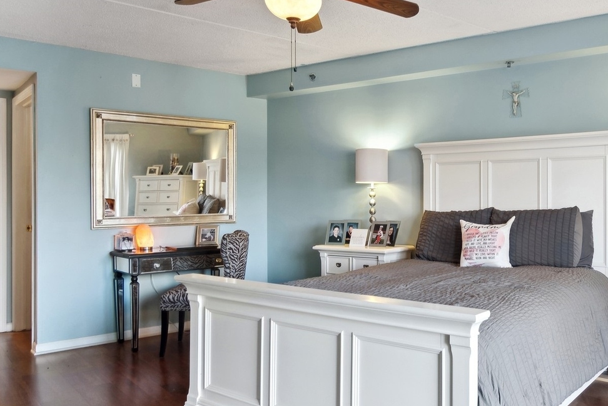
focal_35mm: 30
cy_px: 200
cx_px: 418
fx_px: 507
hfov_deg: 60.1
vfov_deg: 43.6
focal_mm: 12
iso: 200
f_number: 8
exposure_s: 1/20
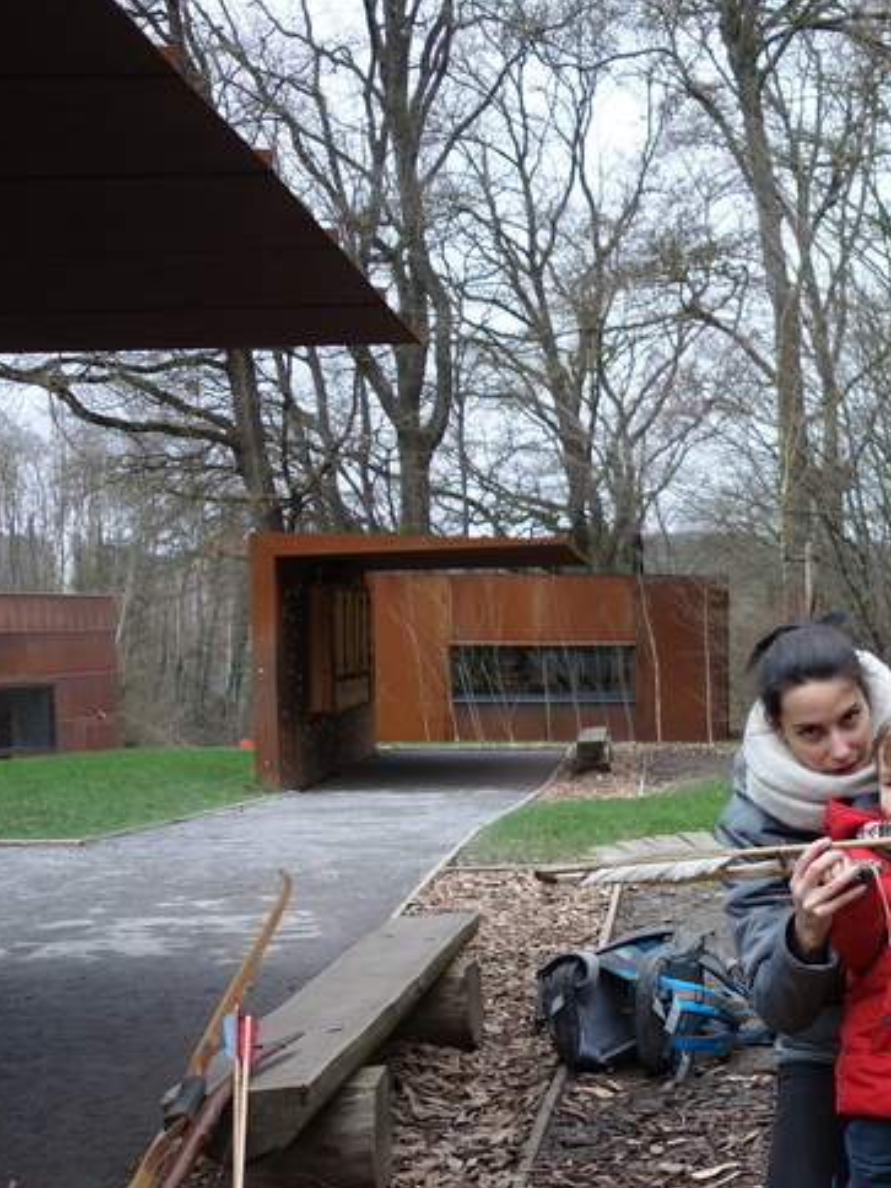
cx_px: 1068
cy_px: 833
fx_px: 1956
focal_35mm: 57
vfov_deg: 33.4
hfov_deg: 23.5
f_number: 2.8
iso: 125
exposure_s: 1/100
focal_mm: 10.4
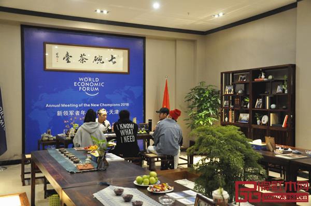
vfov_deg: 35.4
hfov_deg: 51.4
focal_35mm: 38
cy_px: 103
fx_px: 323
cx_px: 156
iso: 2500
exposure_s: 1/20
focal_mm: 25
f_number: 4.5
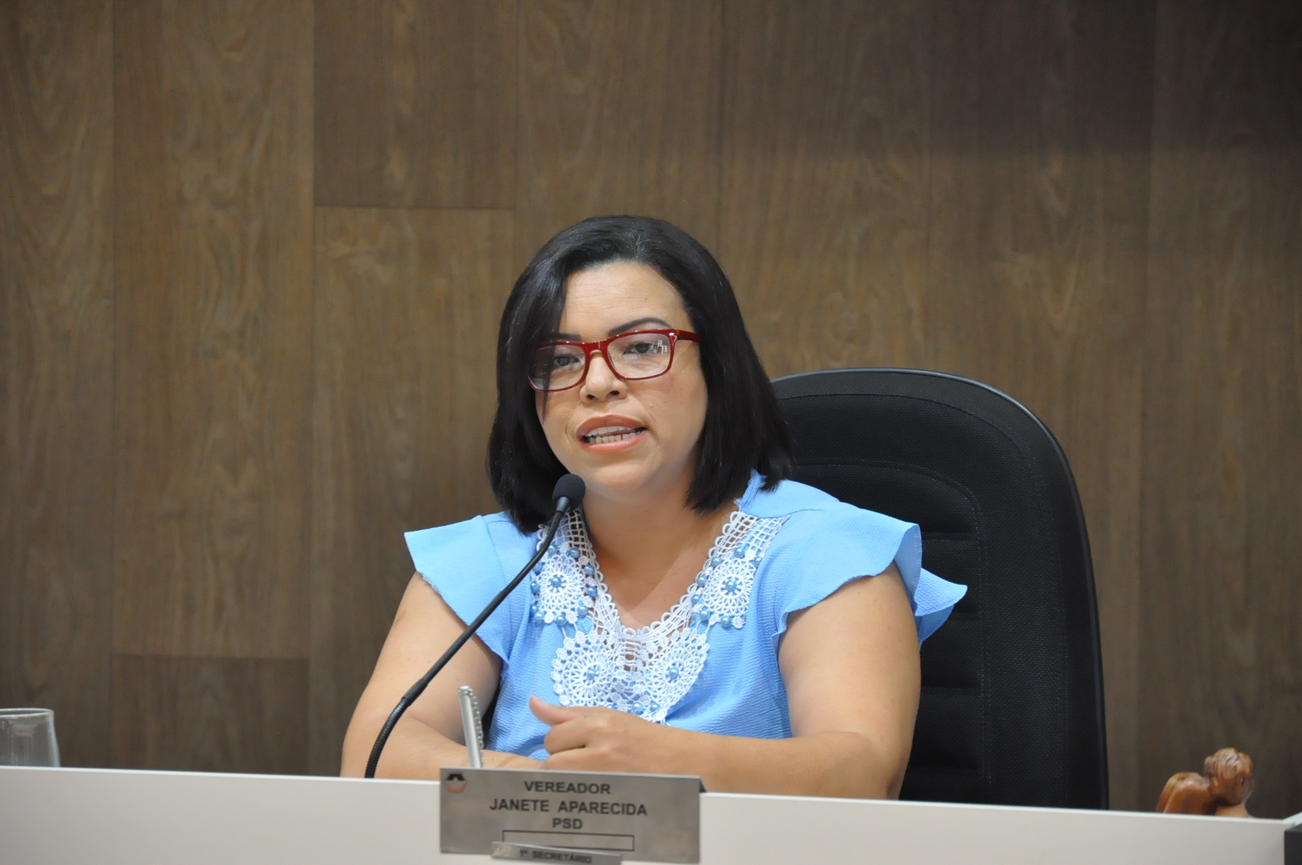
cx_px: 651
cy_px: 432
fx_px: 5689
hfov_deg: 13.1
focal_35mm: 158
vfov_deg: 8.7
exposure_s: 1/100
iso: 2000
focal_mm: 105
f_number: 5.6
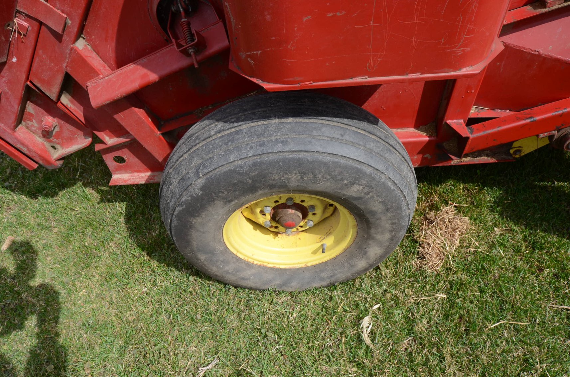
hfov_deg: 70.6
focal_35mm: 26
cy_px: 188
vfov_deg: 50.2
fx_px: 403
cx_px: 285
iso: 250
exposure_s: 1/320
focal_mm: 17
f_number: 9
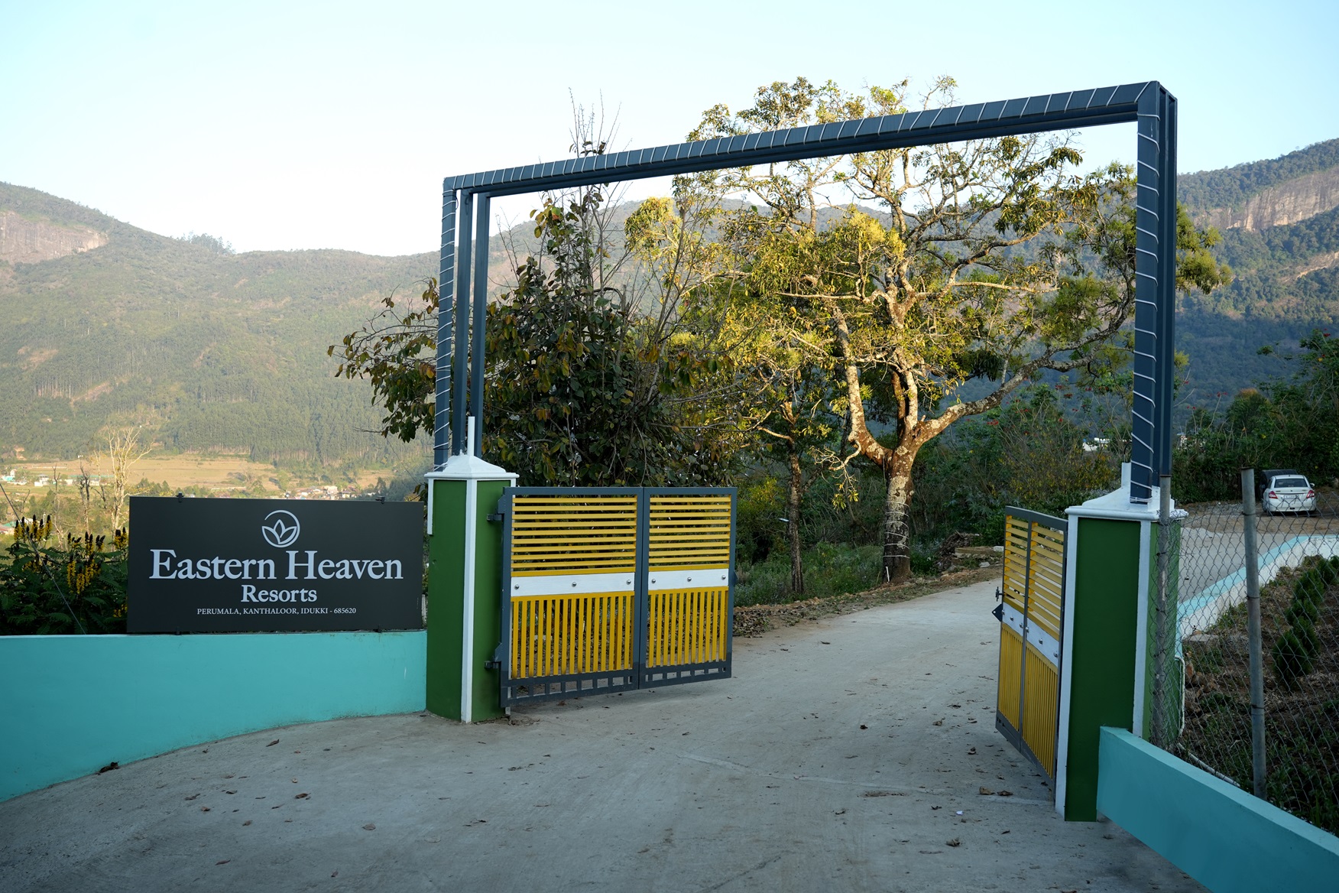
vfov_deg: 37.9
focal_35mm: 35
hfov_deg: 54.4
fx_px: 1302
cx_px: 670
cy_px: 446
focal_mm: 35
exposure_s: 1/400
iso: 250
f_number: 4
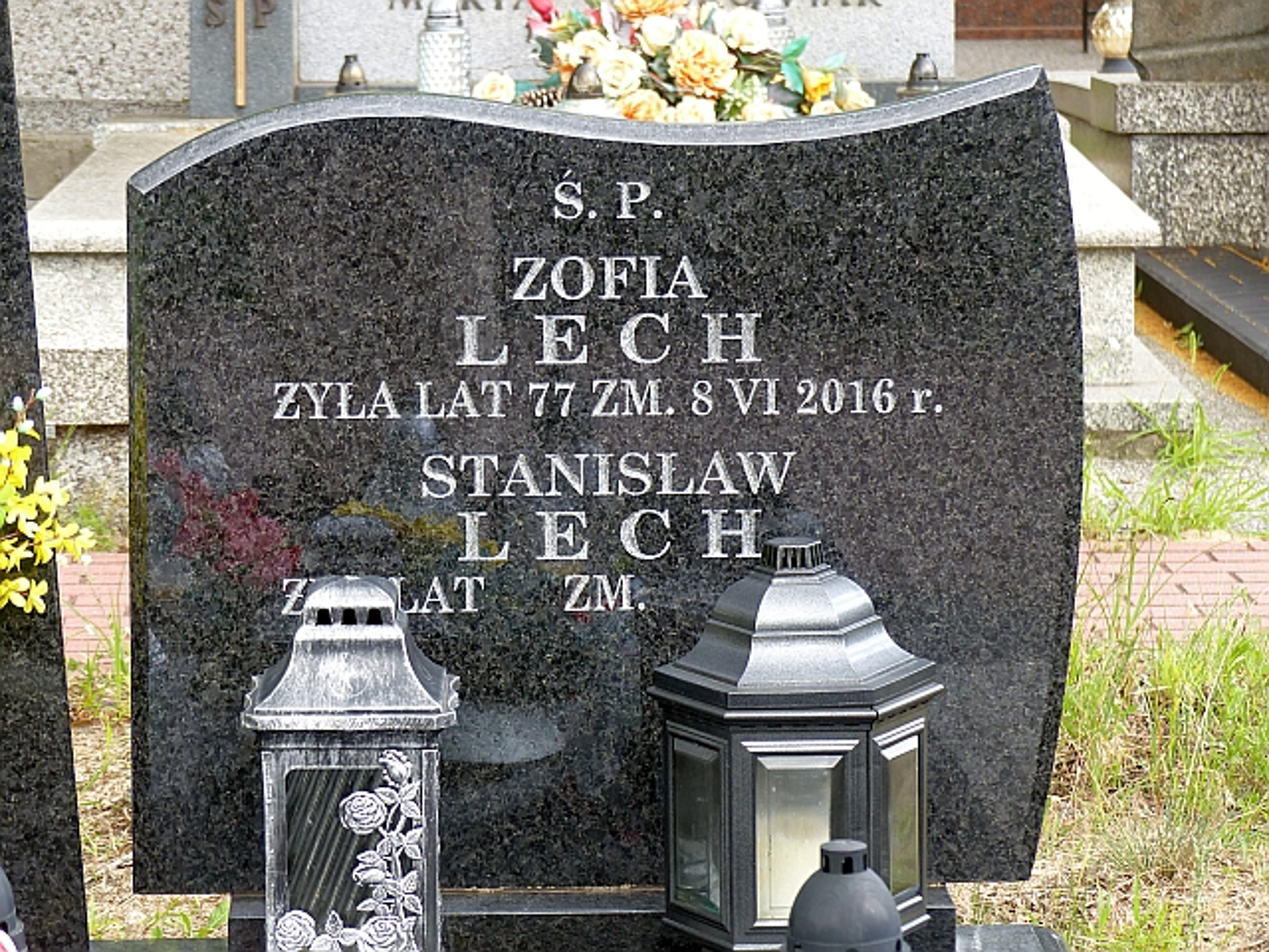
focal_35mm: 131
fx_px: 4802
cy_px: 476
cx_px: 634
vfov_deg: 11.3
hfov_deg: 15.1
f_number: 3.2
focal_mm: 23.5
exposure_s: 1/125
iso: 100
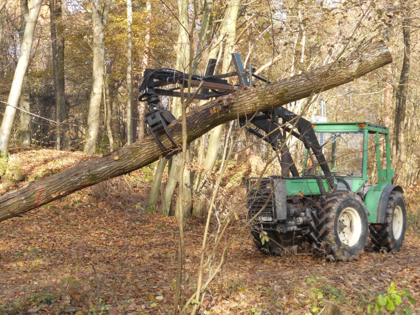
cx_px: 210
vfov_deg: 27.0
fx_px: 655
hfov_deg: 35.5
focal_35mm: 54
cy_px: 158
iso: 80
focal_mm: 9.8
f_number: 4.8
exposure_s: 1/50
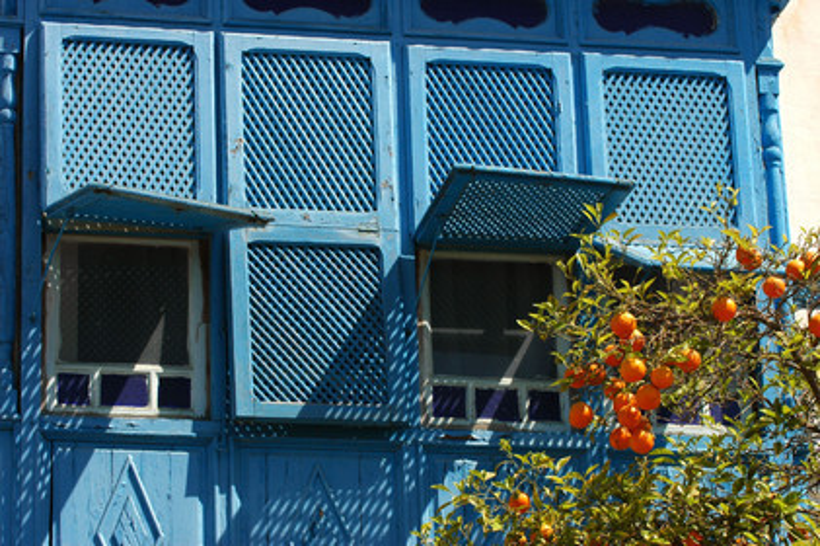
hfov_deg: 14.4
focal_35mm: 142
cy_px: 273
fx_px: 3243
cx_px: 410
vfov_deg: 9.6
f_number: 8
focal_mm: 95
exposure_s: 1/400
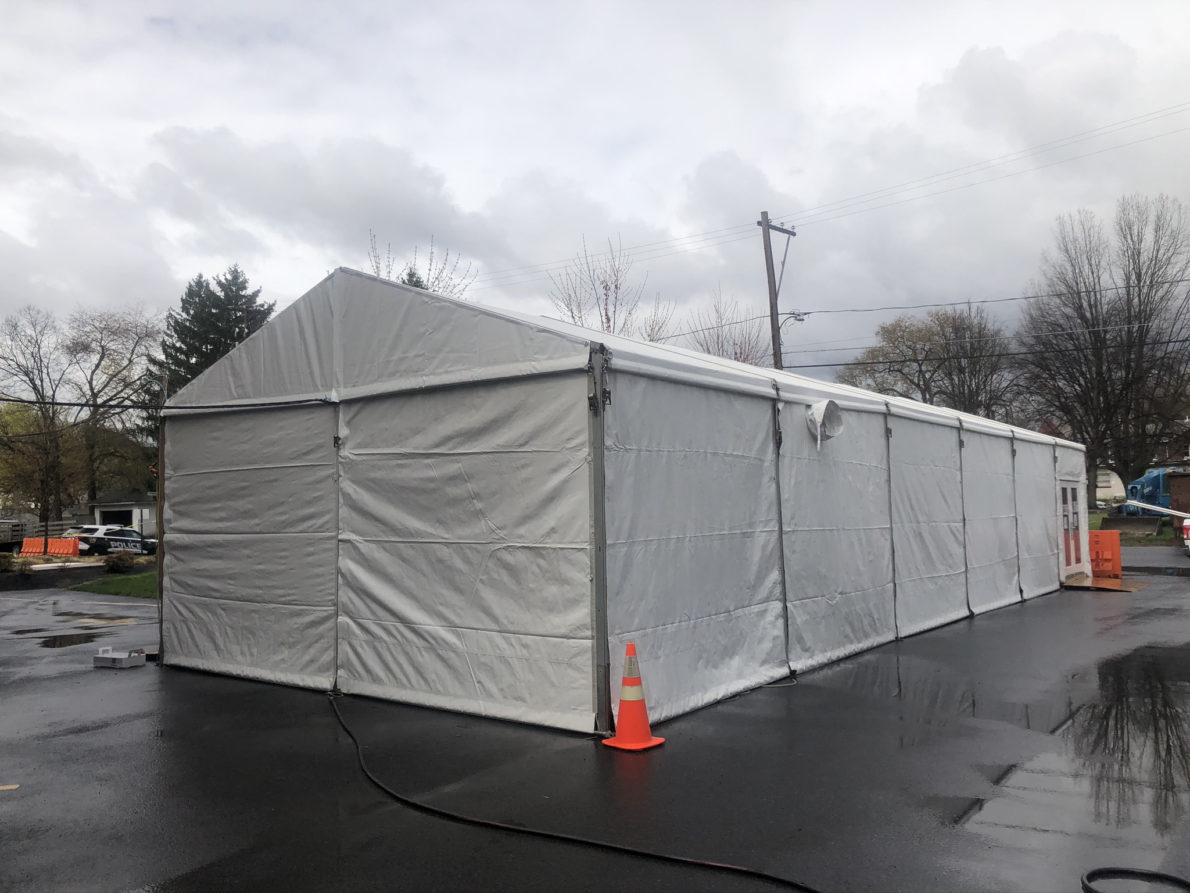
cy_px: 446
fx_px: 963
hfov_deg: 63.4
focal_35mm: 28
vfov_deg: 49.7
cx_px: 595
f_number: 1.8
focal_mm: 4
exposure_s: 1/4367
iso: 25
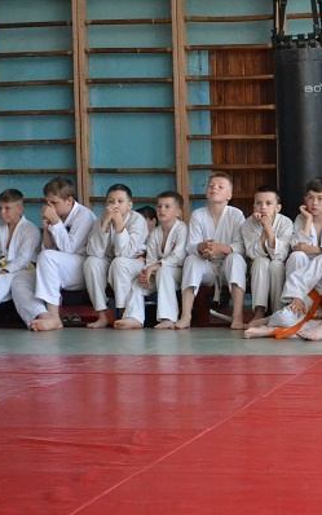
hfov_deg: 10.3
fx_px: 1779
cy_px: 258
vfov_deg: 16.5
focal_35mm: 127
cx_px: 332
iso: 3200
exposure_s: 1/250
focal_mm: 55
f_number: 5.6
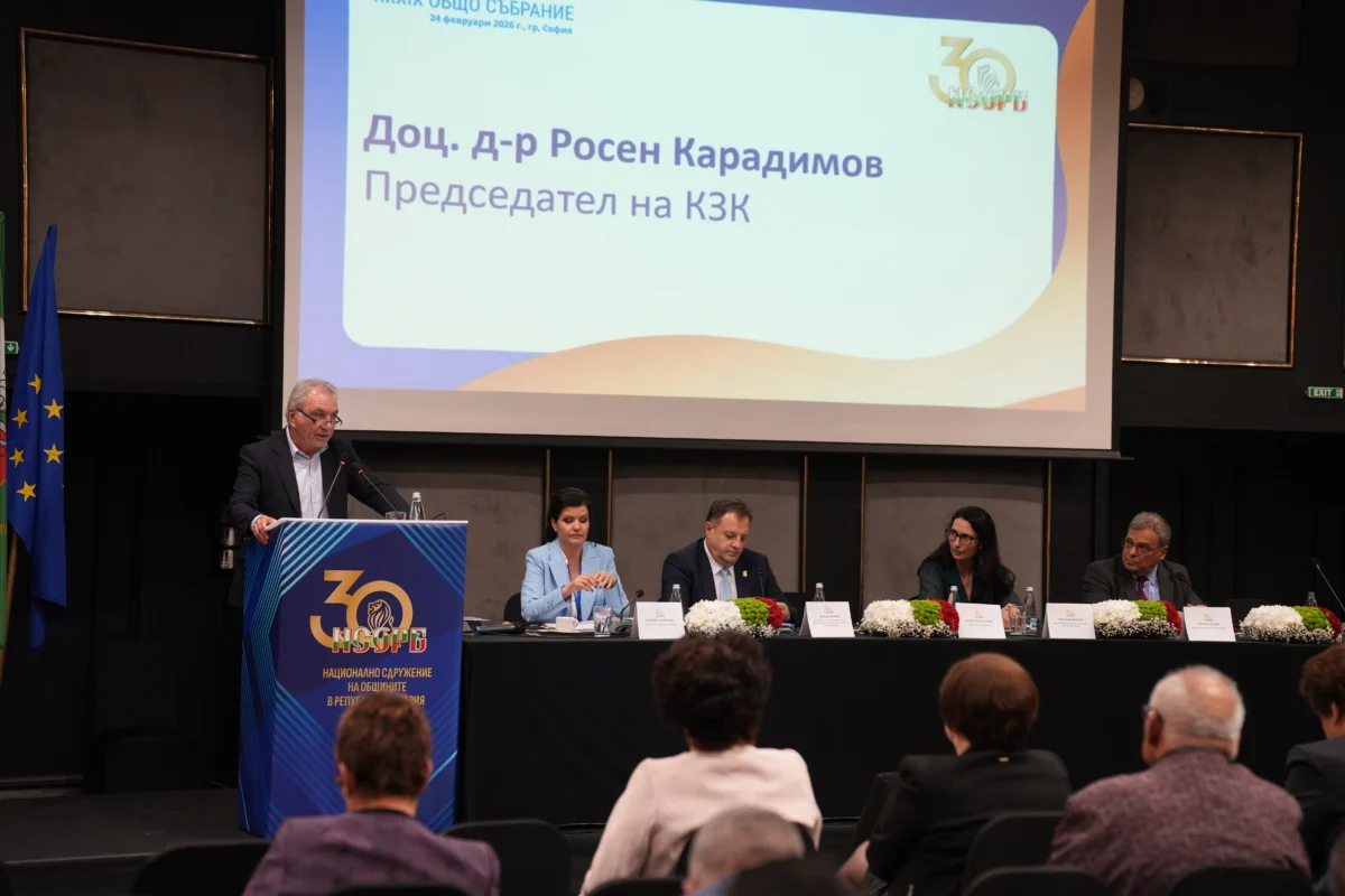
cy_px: 448
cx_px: 672
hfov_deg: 26.7
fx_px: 2839
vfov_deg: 17.9
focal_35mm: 76
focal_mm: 76
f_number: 3.2
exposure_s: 1/160
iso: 2500
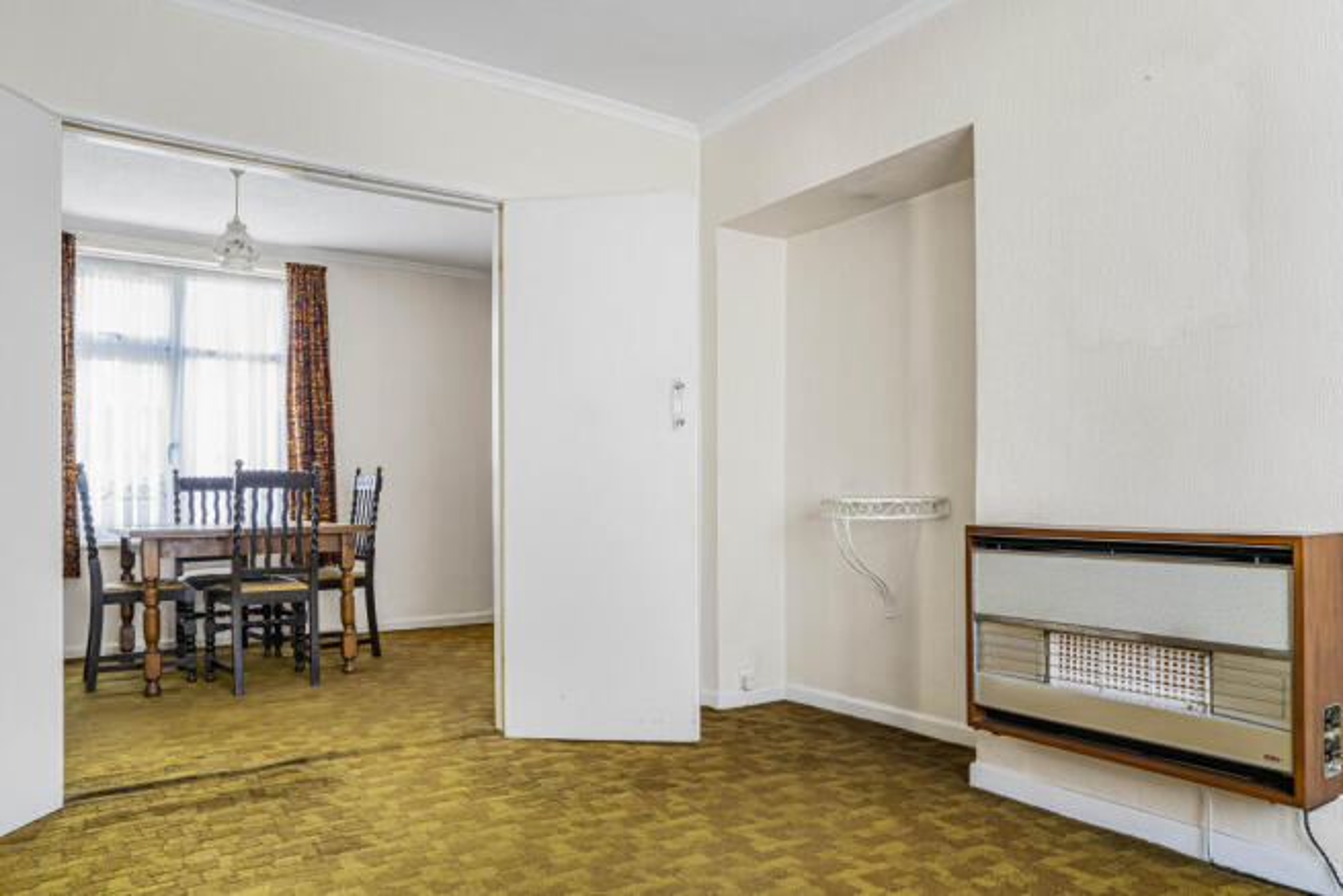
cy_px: 448
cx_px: 672
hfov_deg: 75.6
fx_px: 866
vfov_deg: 54.7
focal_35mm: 23
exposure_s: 1/15
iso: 640
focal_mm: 23.2
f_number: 8
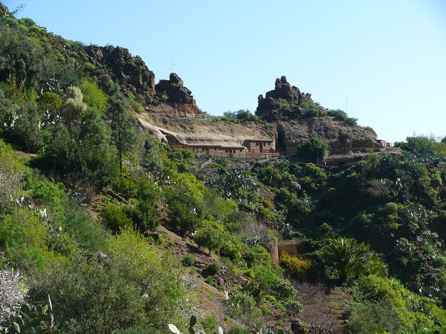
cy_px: 167
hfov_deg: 22.5
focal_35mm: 87
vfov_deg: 17.0
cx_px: 223
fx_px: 1121
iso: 100
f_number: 4
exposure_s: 1/200
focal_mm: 18.4
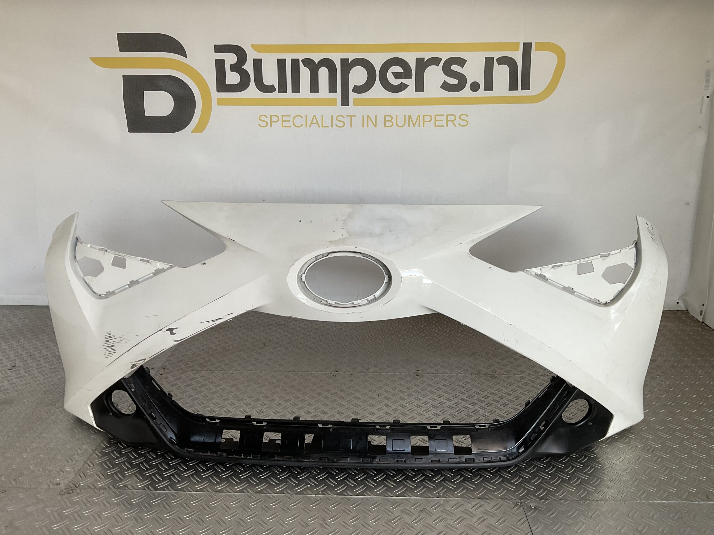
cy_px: 268
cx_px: 357
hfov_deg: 61.7
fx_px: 598
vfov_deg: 48.2
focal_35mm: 29
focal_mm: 3
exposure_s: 1/100
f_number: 1.8
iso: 32
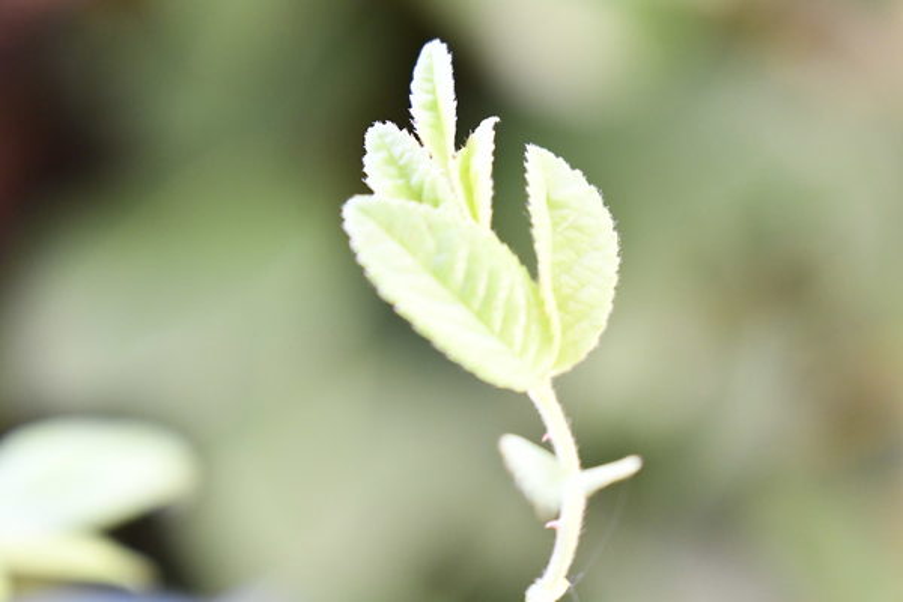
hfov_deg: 24.8
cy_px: 301
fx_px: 2057
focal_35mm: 82
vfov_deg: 16.7
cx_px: 452
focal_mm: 55
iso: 2200
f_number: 5.6
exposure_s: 1/60
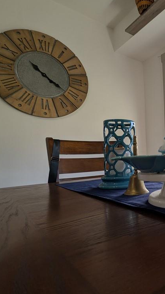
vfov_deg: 76.3
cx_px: 178
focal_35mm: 24
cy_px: 148
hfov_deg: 39.6
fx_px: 186
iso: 79
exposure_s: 1/391
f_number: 2.2
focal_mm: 2.35
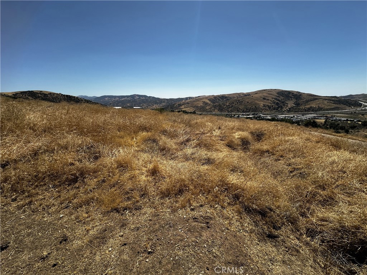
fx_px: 148
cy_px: 138
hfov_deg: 102.1
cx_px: 184
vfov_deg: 85.7
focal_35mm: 14
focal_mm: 2.22
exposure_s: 1/3040
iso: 50
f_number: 2.2
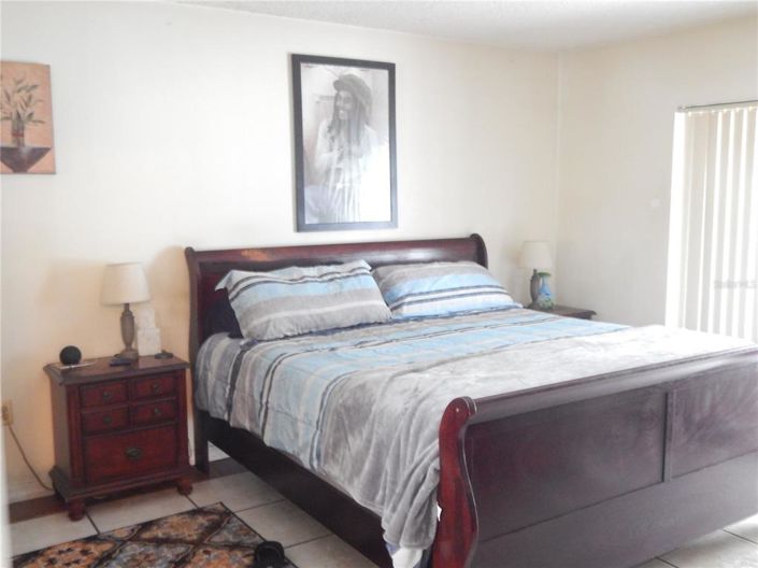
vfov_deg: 40.7
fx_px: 766
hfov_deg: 52.6
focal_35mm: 35
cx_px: 379
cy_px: 284
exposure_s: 1/6
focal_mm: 6.1
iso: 800
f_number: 3.3
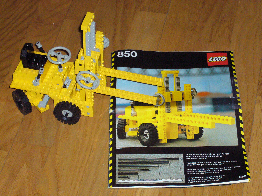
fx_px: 795
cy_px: 98
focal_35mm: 105
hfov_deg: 18.7
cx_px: 131
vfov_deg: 14.1
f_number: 5
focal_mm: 17.4
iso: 250
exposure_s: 1/60
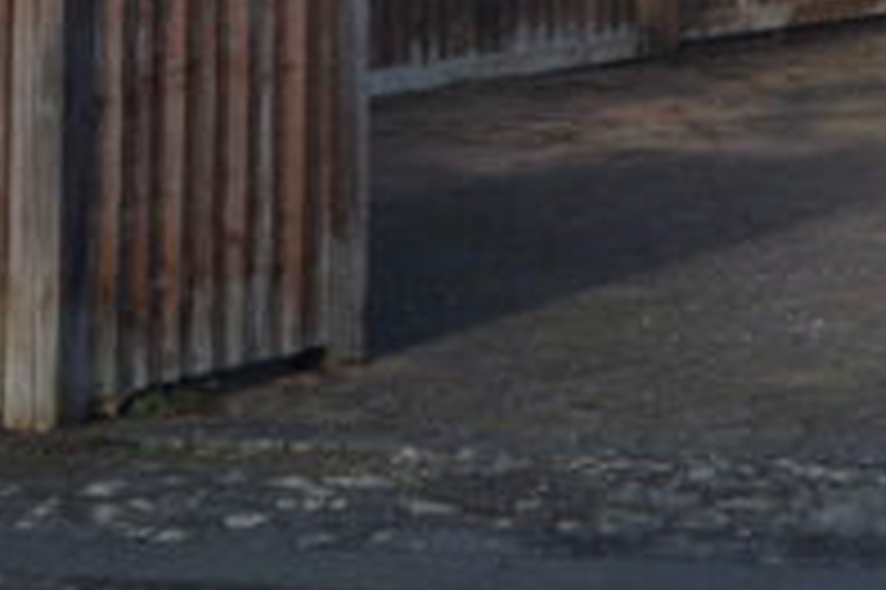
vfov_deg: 8.3
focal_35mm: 156
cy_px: -678
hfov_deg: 11.7
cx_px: 1830
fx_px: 3836
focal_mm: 20
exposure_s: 1/160
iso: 100
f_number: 6.3
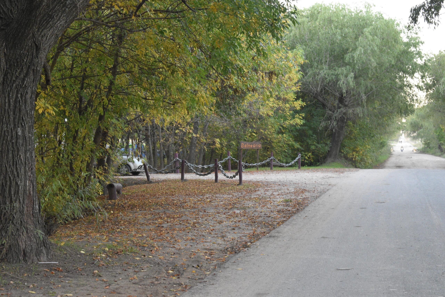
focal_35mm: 82
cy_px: 148
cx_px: 222
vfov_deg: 16.6
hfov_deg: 24.6
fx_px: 1020
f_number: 5.6
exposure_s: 1/60
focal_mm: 55
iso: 2500
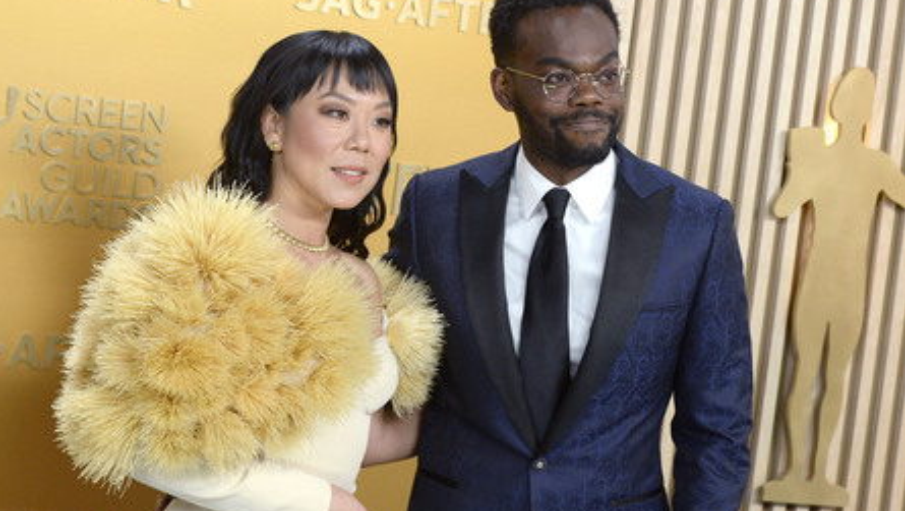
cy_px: 259
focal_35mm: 91
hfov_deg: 23.4
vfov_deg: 13.3
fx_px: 2185
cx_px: 449
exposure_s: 1/250
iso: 2500
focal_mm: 86
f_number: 5.6
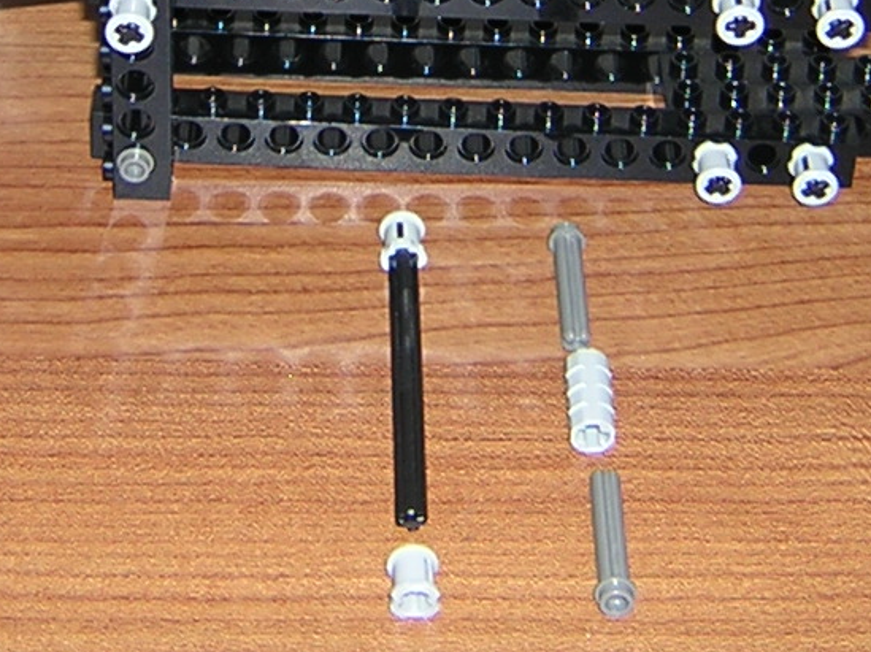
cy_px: -175
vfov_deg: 13.6
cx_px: 384
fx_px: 2640
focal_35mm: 105
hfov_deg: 18.7
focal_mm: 4.7
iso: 100
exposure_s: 1/60.1
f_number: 2.6
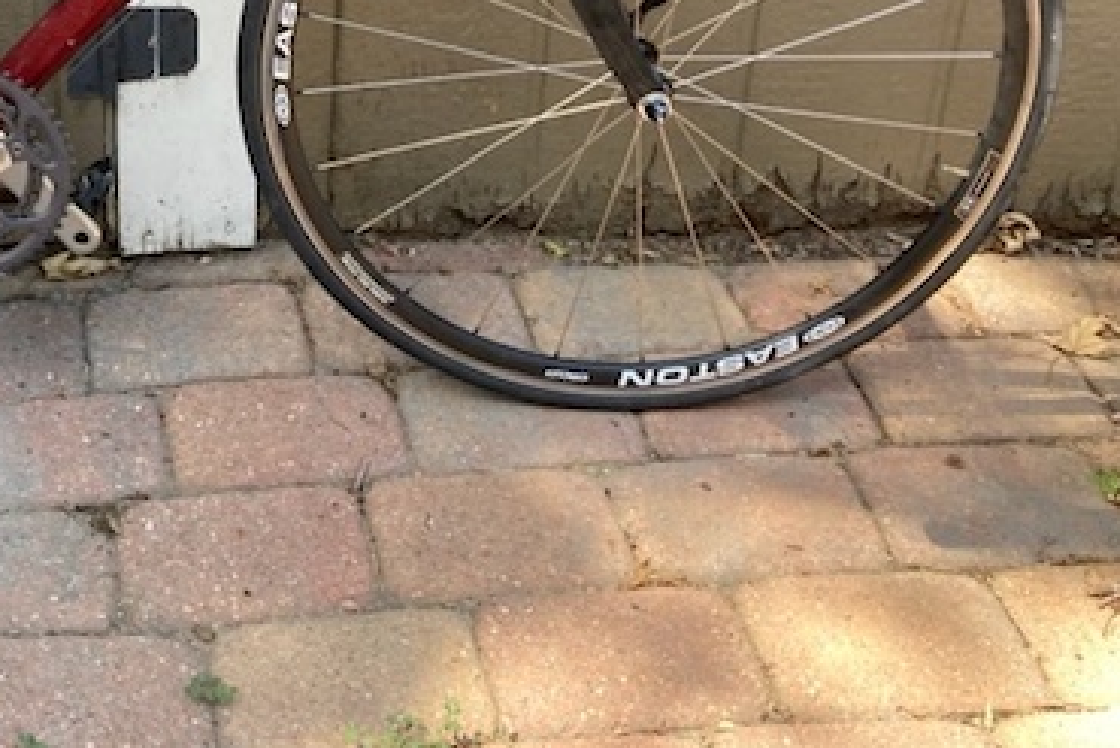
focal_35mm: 63
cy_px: -112
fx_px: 1961
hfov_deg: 30.7
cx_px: 151
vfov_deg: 20.4
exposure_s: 1/121
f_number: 1.8
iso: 40
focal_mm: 3.99
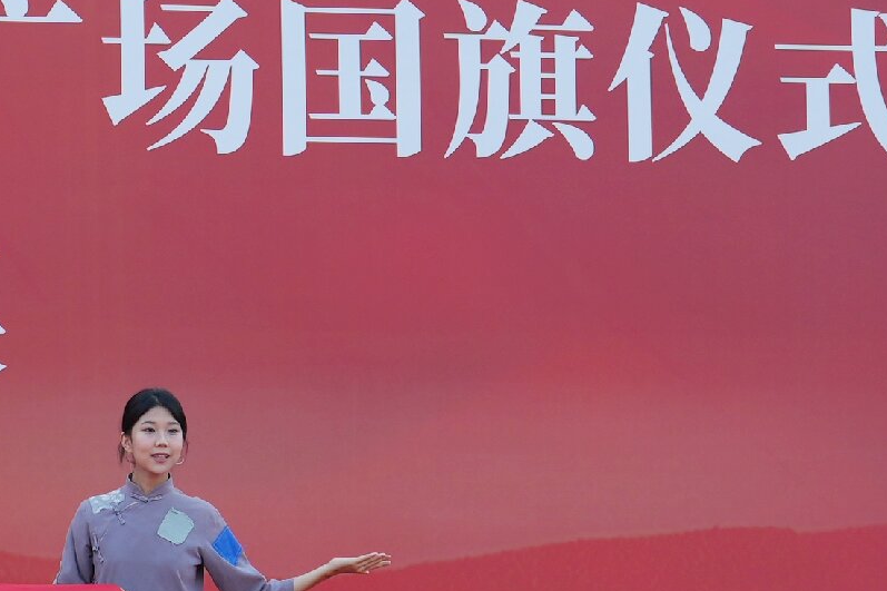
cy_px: 356
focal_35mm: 207
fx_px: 5099
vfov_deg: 6.6
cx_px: -529
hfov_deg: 9.6
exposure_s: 1/320
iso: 160
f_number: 4
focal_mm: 55
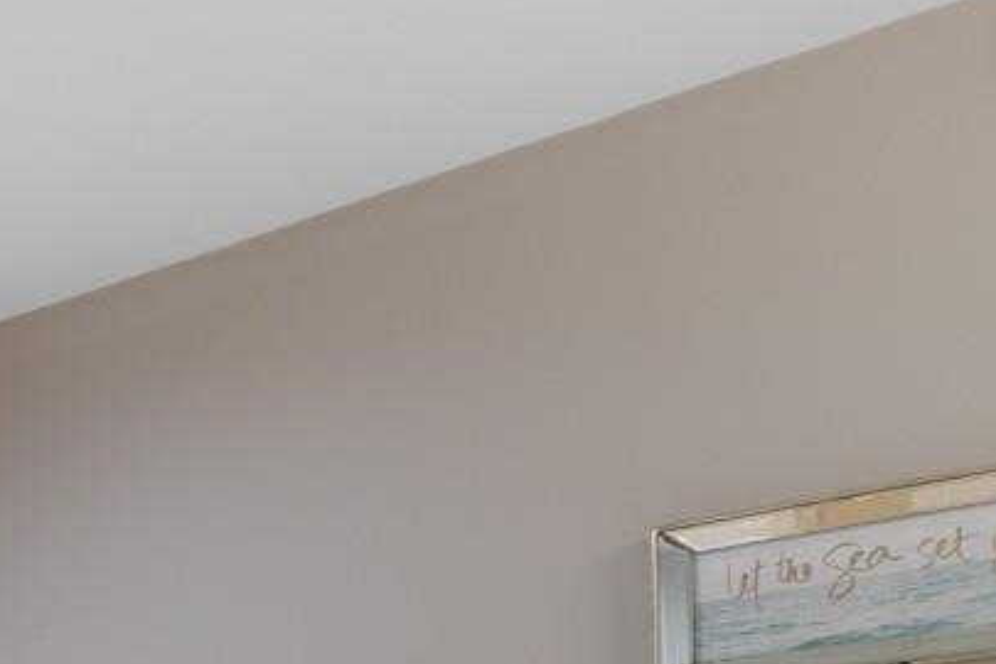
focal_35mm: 60
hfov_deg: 22.1
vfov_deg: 19.7
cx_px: -750
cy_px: 989
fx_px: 1660
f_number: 4.5
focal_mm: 10
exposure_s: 1/25
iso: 100
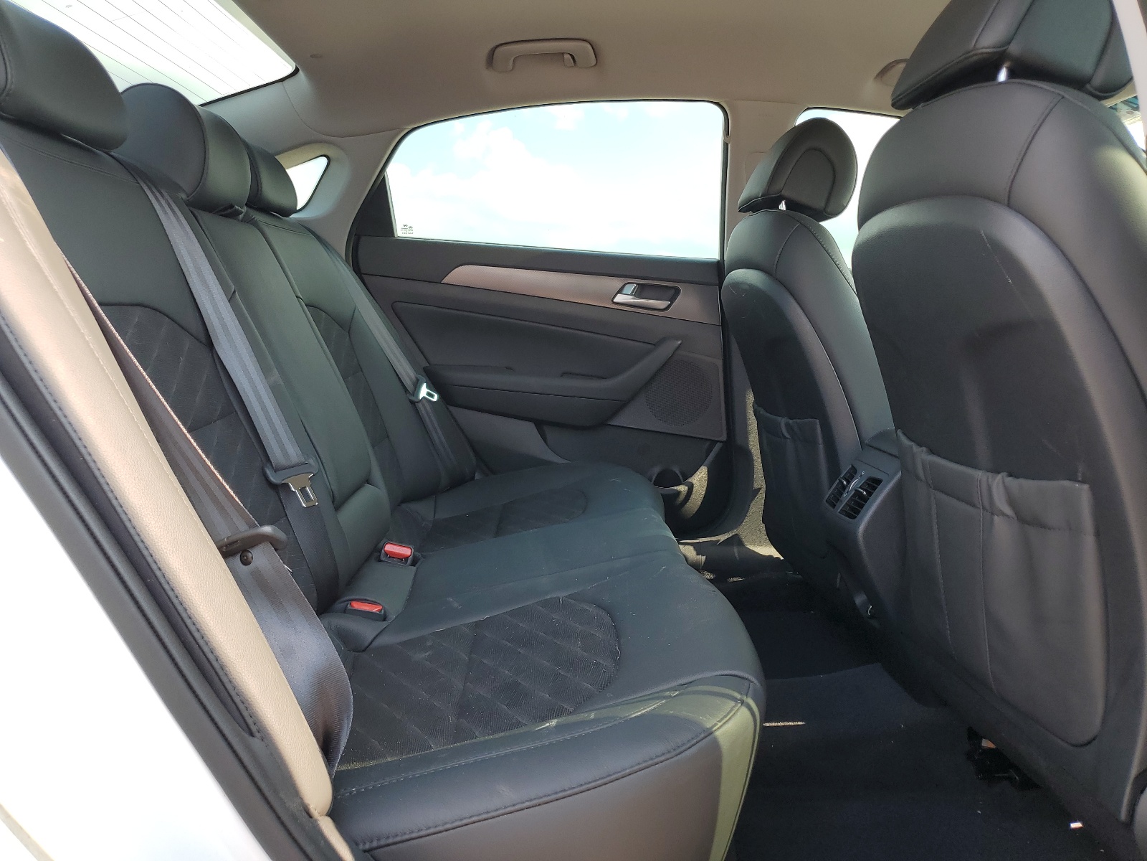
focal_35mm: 26
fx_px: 862
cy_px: 430
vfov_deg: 53.1
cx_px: 574
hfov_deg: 67.3
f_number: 1.5
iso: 50
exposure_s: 1/345
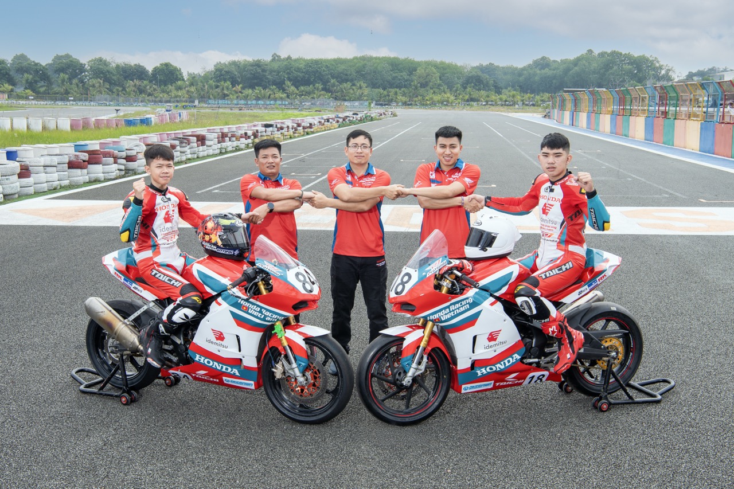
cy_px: 244
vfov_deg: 29.9
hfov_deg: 43.6
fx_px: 917
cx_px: 367
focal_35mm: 45
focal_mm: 45
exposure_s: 1/200
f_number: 10
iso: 320
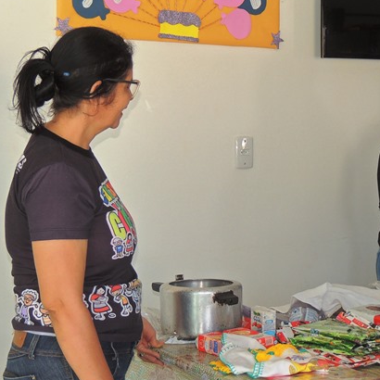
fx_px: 1006
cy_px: 160
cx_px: 333
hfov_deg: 21.0
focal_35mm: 81
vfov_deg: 21.4
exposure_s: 1/80
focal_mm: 8.3
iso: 100
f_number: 3.5
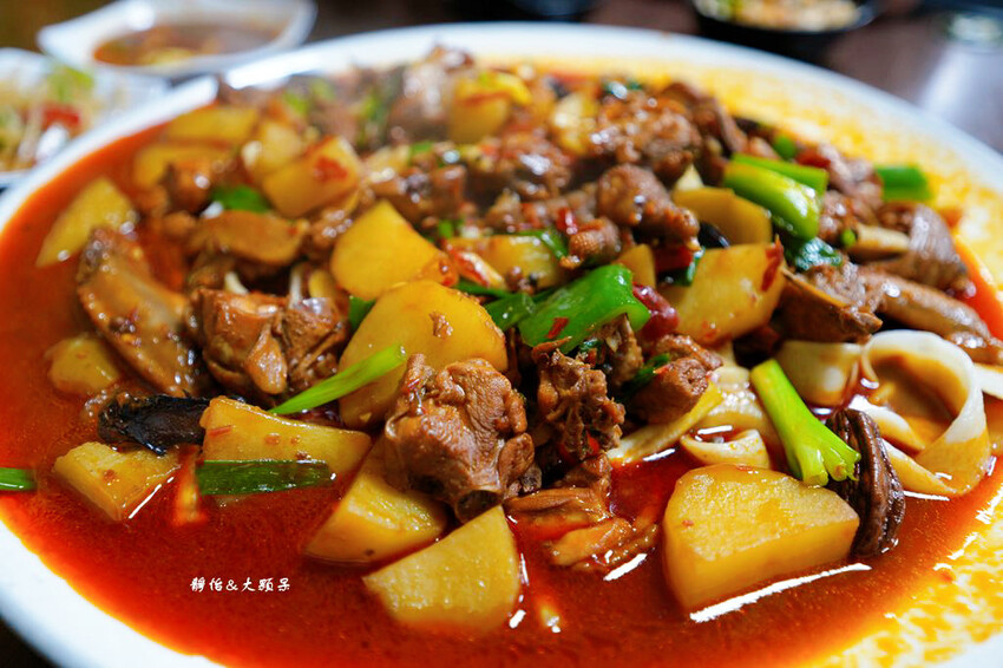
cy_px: 334
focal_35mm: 28
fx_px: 780
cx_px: 502
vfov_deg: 46.4
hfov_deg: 65.5
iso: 640
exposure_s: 1/30
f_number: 2.8
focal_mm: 28
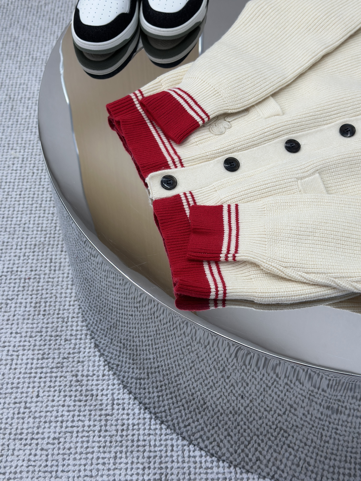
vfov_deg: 39.7
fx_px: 667
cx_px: 180
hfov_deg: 30.3
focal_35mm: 48
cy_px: 240
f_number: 1.78
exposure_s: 1/444
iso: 80
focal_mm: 6.86
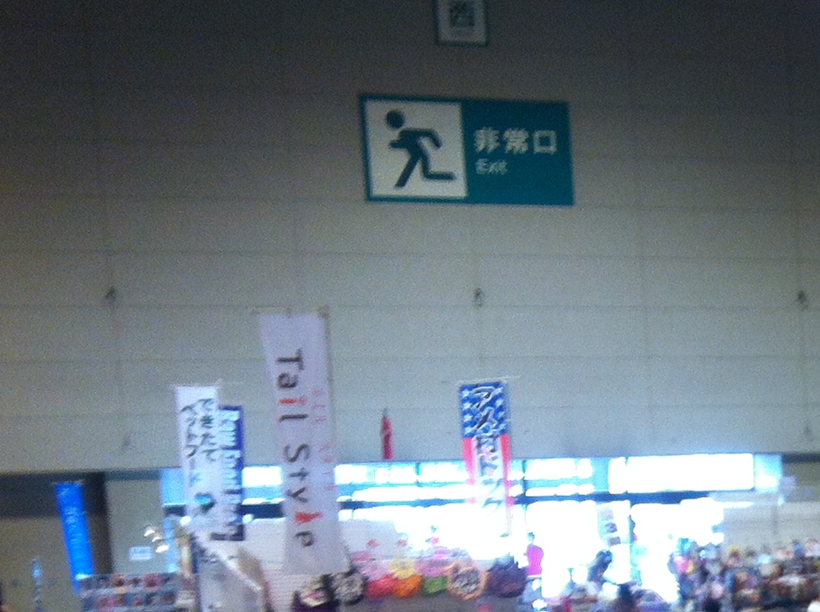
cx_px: 1079
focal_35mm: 98
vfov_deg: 14.4
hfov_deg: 18.6
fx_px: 2317
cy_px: 800
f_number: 2.8
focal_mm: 3.85
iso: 80
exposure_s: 1/15
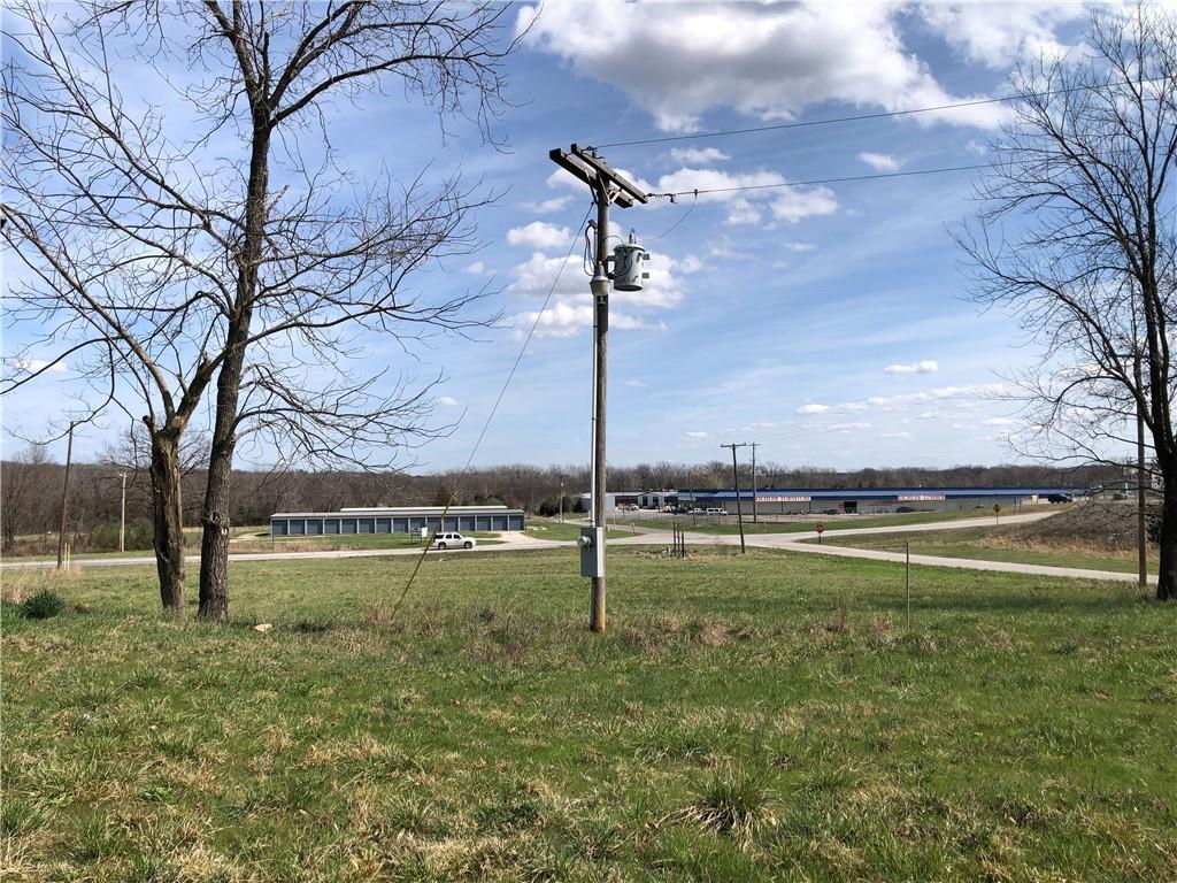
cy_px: 442
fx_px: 952
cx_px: 588
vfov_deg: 49.7
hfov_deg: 63.4
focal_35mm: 28
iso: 20
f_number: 1.8
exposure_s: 1/2825
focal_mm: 3.99
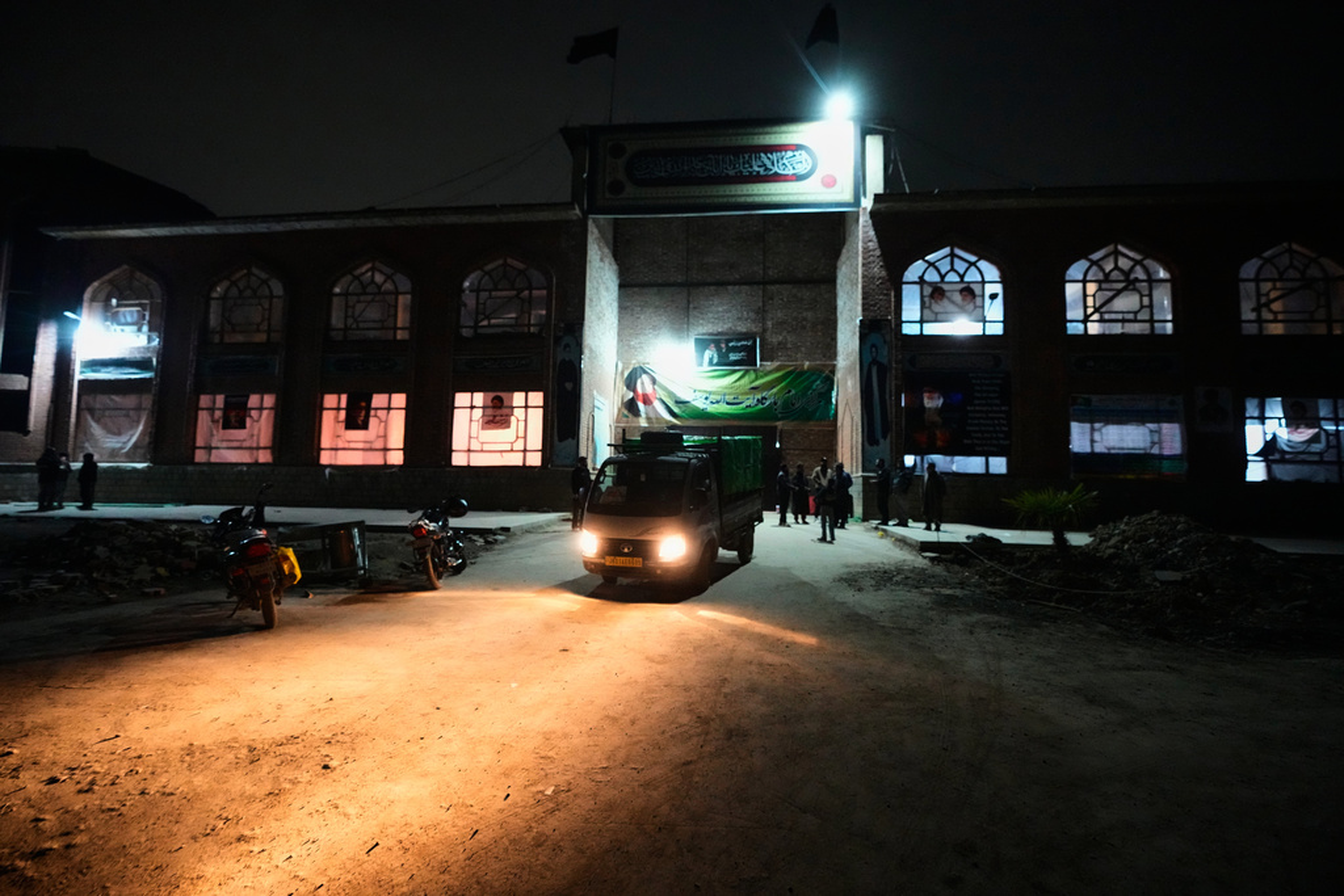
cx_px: 672
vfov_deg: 73.8
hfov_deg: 96.7
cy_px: 448
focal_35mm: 16
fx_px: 597
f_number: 2.8
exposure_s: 1/40
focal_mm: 16
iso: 16000
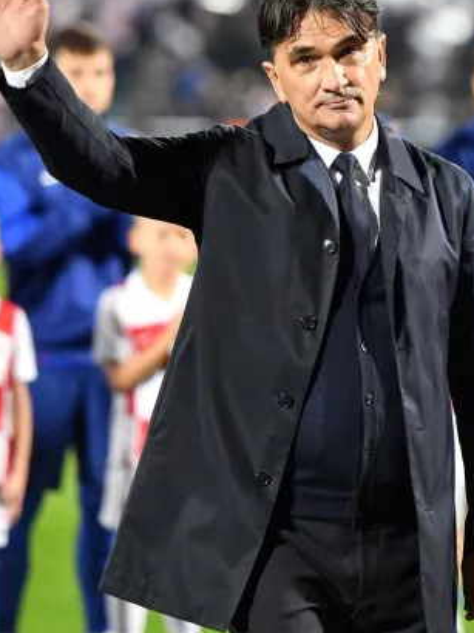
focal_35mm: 321
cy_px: 297
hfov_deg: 4.6
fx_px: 5867
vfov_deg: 6.2
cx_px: 185
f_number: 4
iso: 2000
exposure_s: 1/500
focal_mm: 180
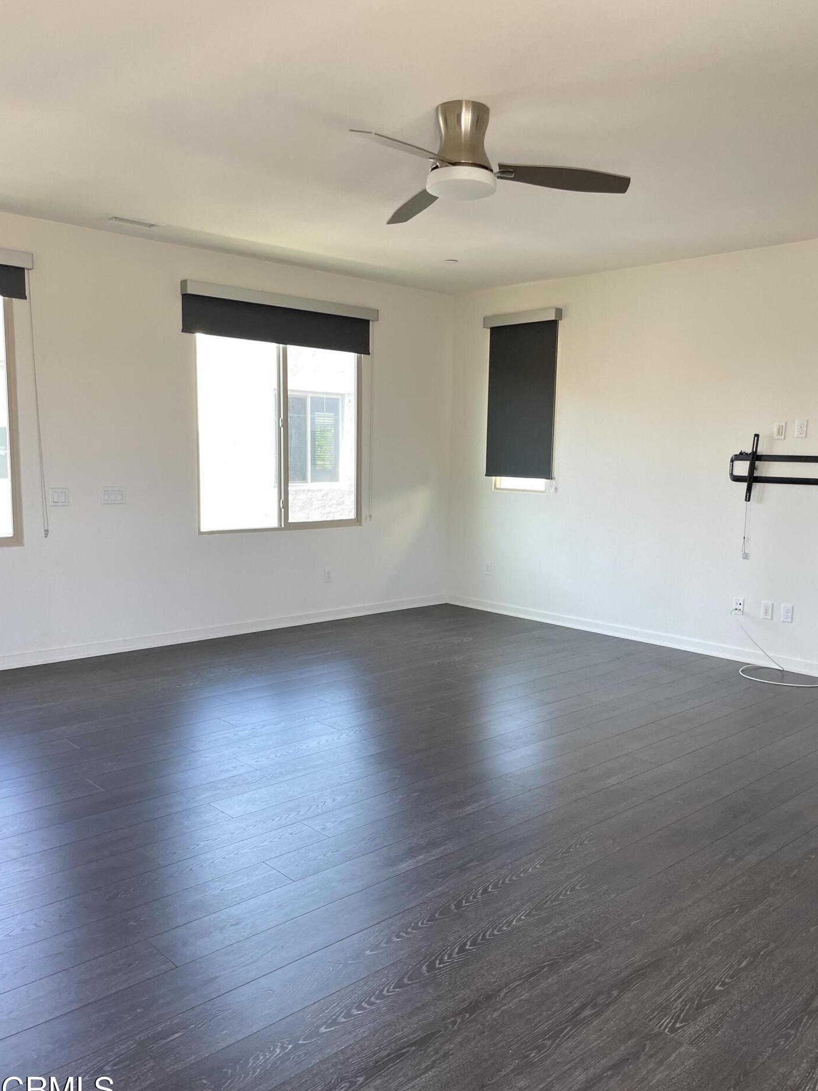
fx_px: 882
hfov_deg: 49.7
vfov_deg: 63.4
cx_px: 438
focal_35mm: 28
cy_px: 556
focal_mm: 4.2
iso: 125
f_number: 1.6
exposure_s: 1/121
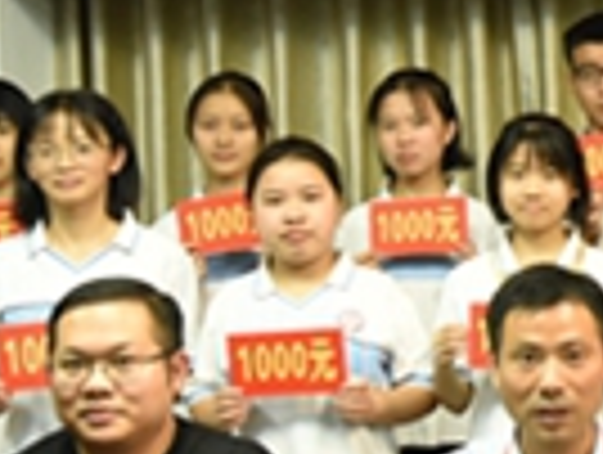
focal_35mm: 156
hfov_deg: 11.7
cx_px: 1062
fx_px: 2722
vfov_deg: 9.5
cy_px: 115
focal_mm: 34
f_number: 5
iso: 4000
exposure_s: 1/100
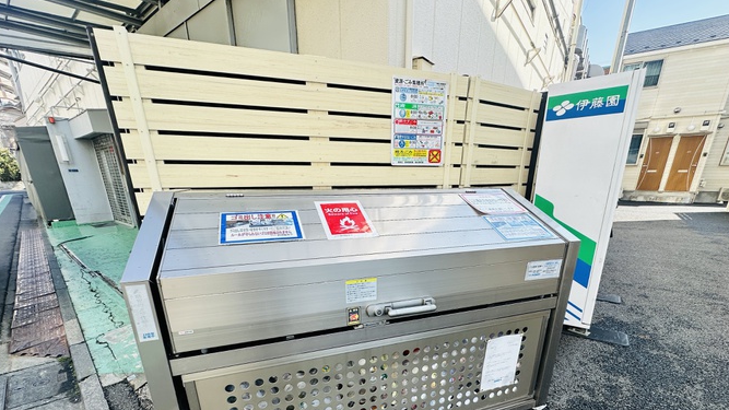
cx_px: 371
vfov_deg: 64.8
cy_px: 283
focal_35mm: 16
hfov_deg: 99.4
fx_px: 309
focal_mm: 2.22
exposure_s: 1/511
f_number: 2.2
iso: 40
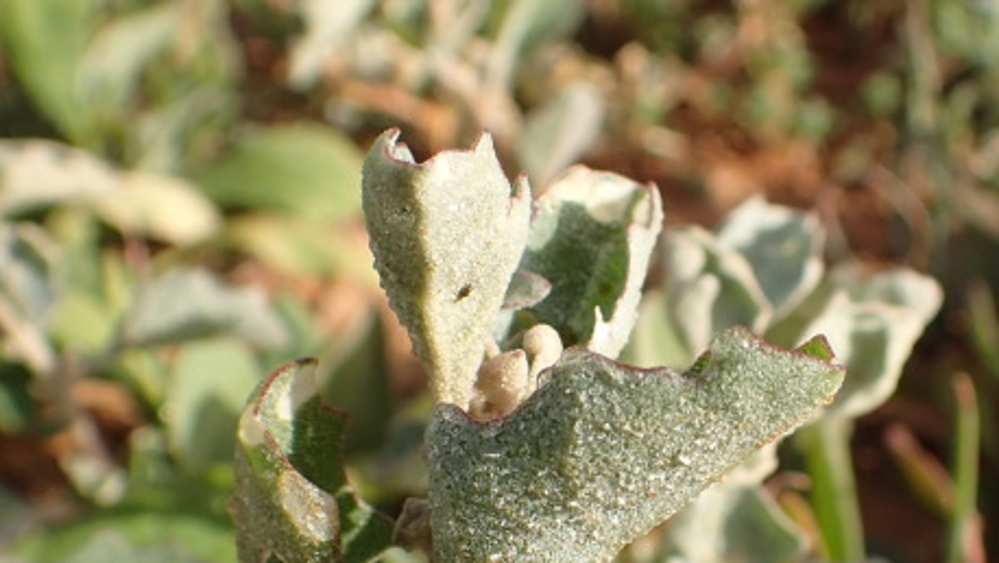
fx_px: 1934
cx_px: 641
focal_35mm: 73
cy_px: 445
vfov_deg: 16.4
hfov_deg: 28.8
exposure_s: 1/800
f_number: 3.2
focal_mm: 5.5
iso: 100
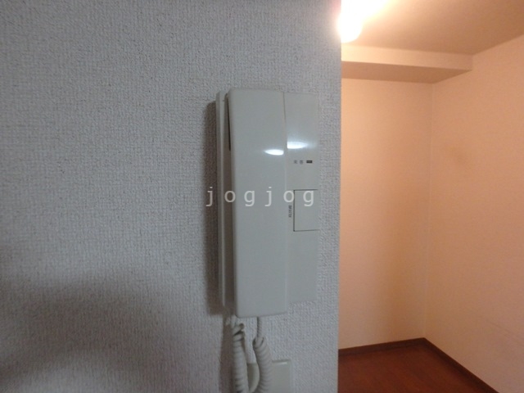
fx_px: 318
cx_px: 262
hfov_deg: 79.0
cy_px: 196
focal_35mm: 21
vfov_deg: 63.4
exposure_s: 1/30
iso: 640
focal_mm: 3.7
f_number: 3.5
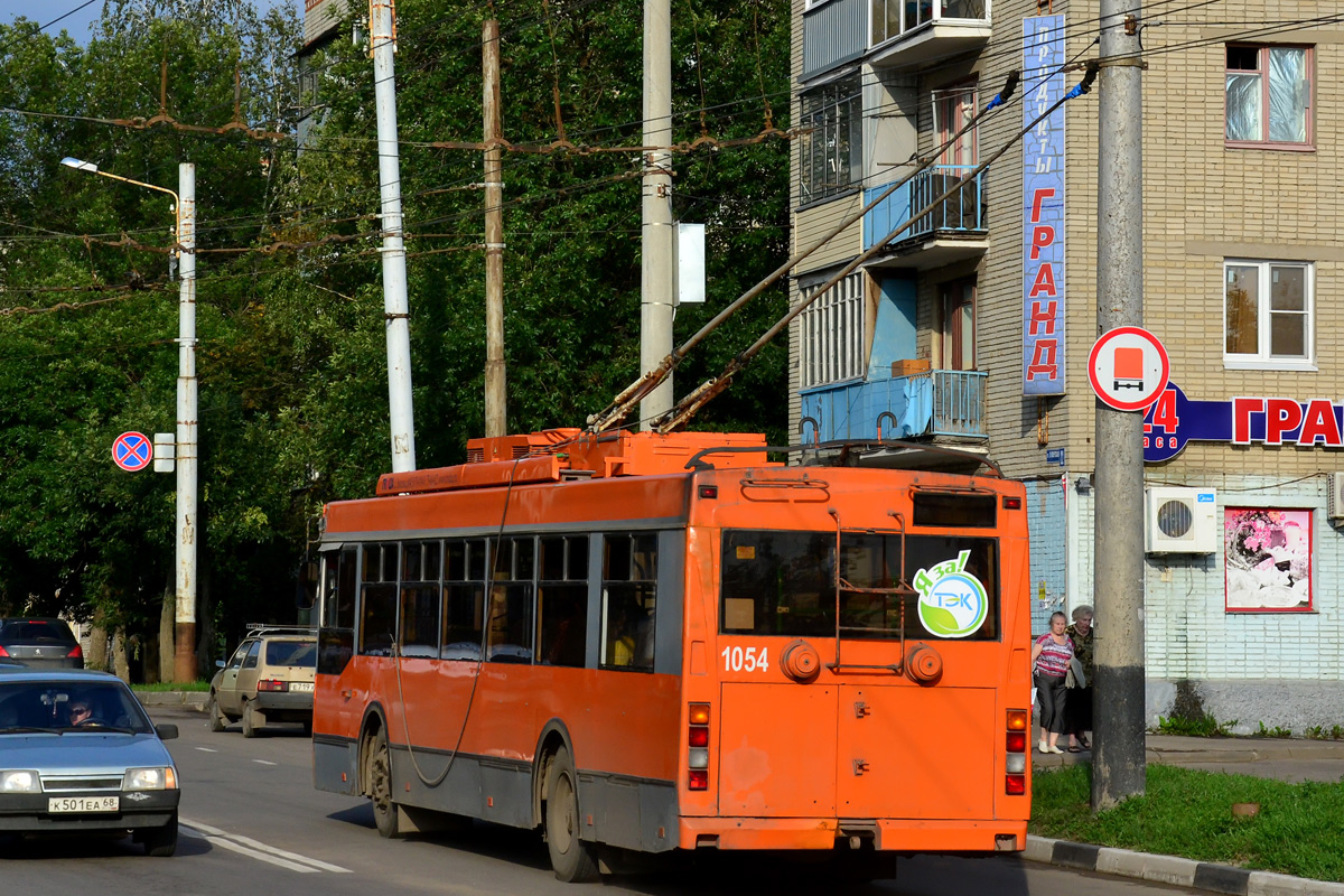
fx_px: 2800
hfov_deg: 27.0
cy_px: 448
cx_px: 672
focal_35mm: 75
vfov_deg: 18.2
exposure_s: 1/1000
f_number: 8
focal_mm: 50
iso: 400
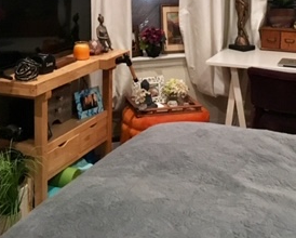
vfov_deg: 22.0
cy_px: -21
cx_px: 175
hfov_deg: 28.6
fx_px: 579
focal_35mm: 66
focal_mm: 4.15
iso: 250
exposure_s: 1/15
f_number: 2.2
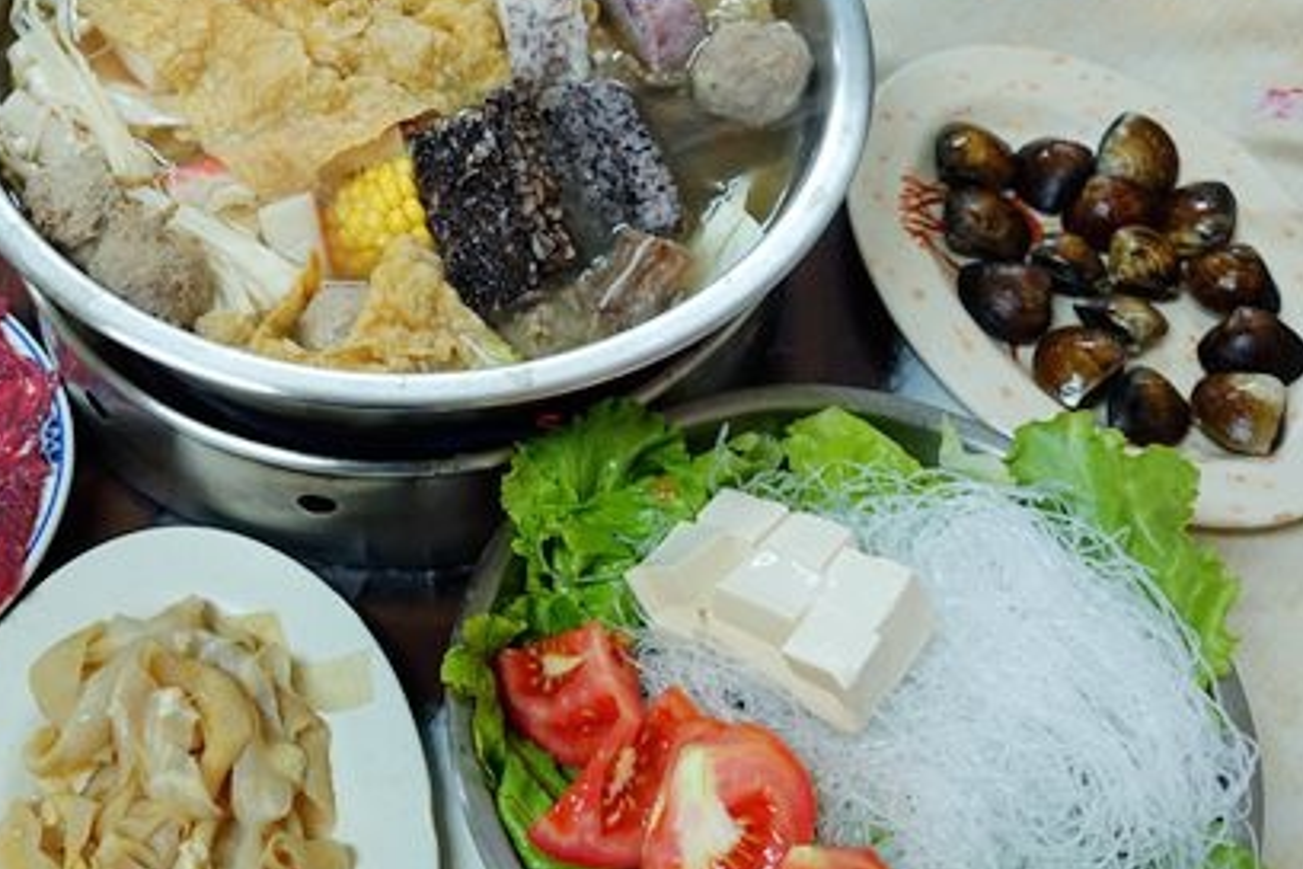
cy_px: 388
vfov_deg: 26.5
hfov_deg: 37.6
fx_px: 1846
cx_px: 271
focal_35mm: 51
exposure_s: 1/40
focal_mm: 11.56
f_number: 2.5
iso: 400
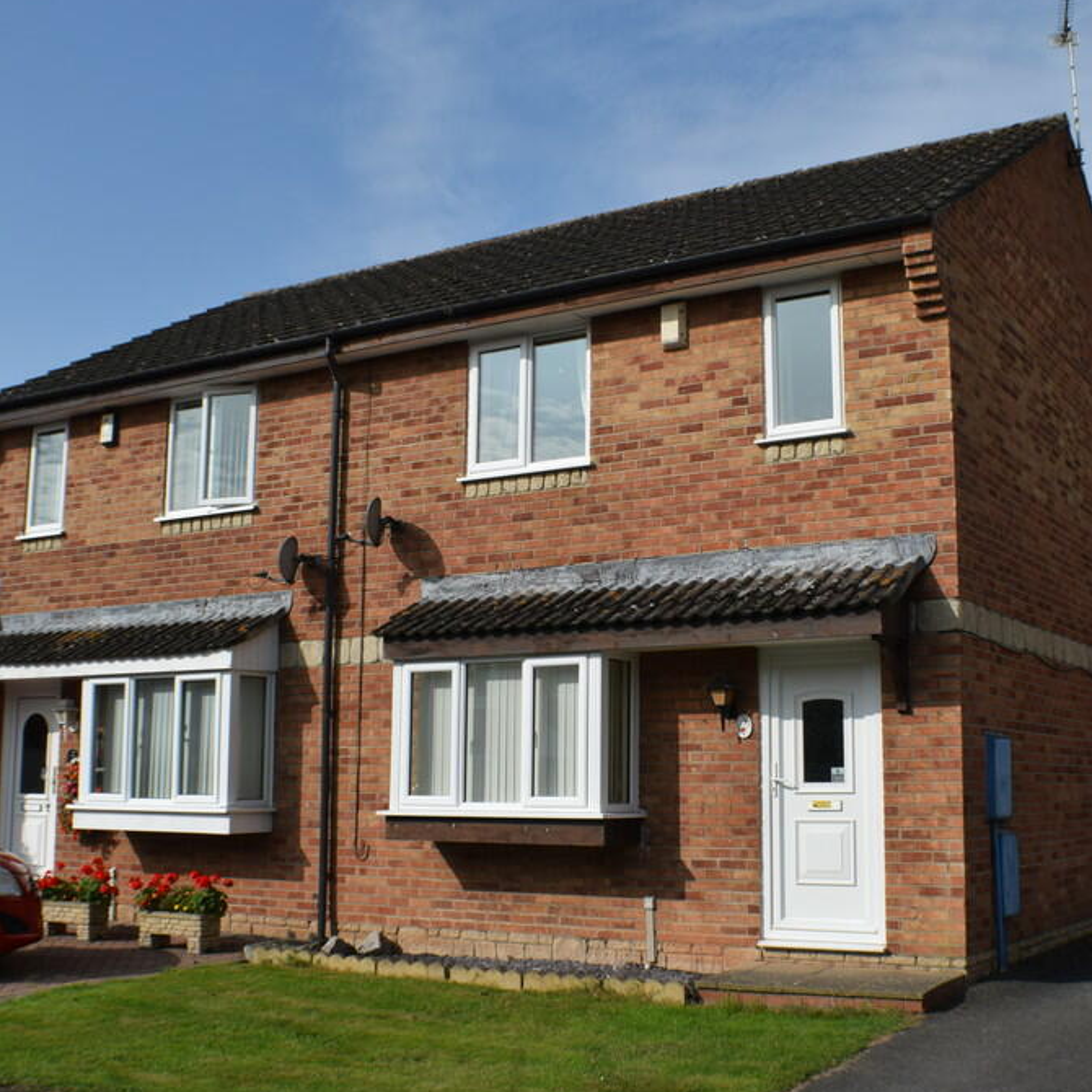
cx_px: 624
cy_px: 548
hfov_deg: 32.4
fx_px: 1879
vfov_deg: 32.4
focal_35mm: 53
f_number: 11
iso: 200
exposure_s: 1/500
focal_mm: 27
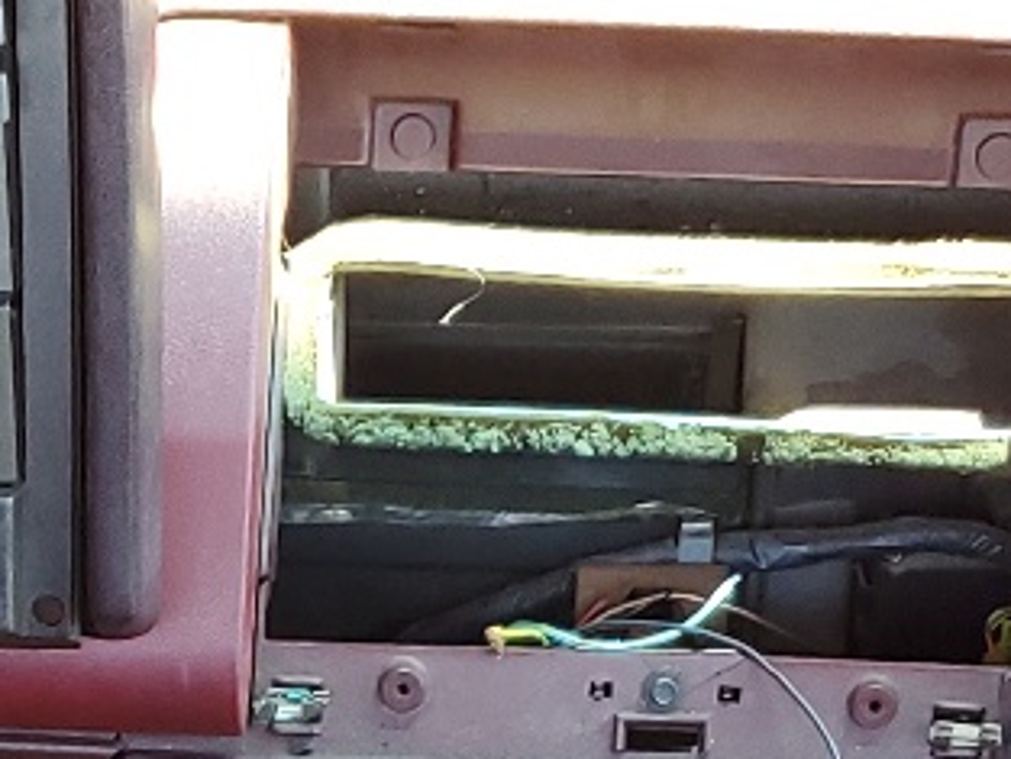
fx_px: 3886
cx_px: -10
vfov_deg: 10.3
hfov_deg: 14.6
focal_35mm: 133
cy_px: 1521
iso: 84
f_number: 1.5
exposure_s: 1/120
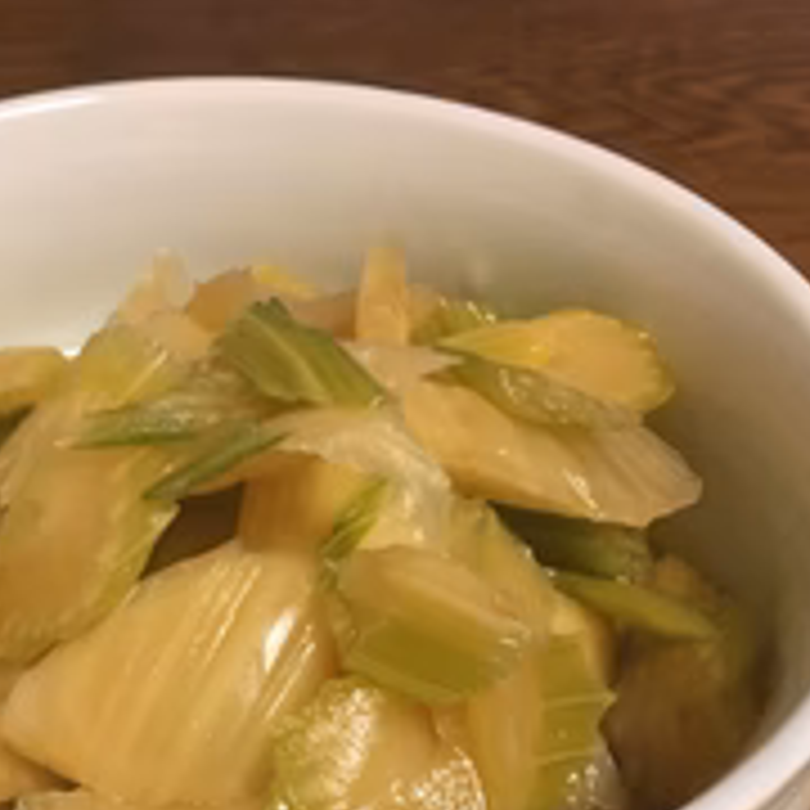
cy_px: 788
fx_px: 1509
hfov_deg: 29.6
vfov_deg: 28.4
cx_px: 216
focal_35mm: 57
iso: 160
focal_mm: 4.15
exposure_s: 1/30
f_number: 2.2
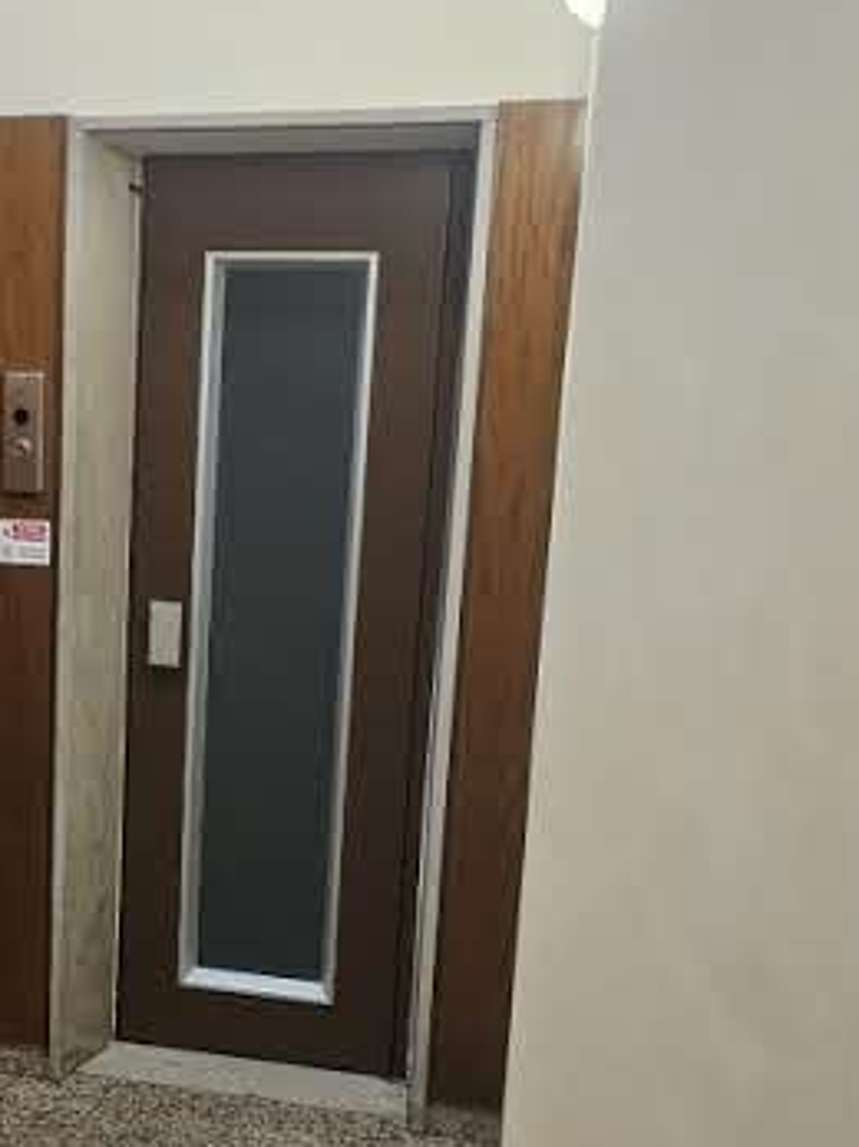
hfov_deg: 26.7
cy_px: 807
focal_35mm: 53
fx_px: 1755
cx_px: 116
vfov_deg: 35.7
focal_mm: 6.3
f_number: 1.7
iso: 800
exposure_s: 1/25
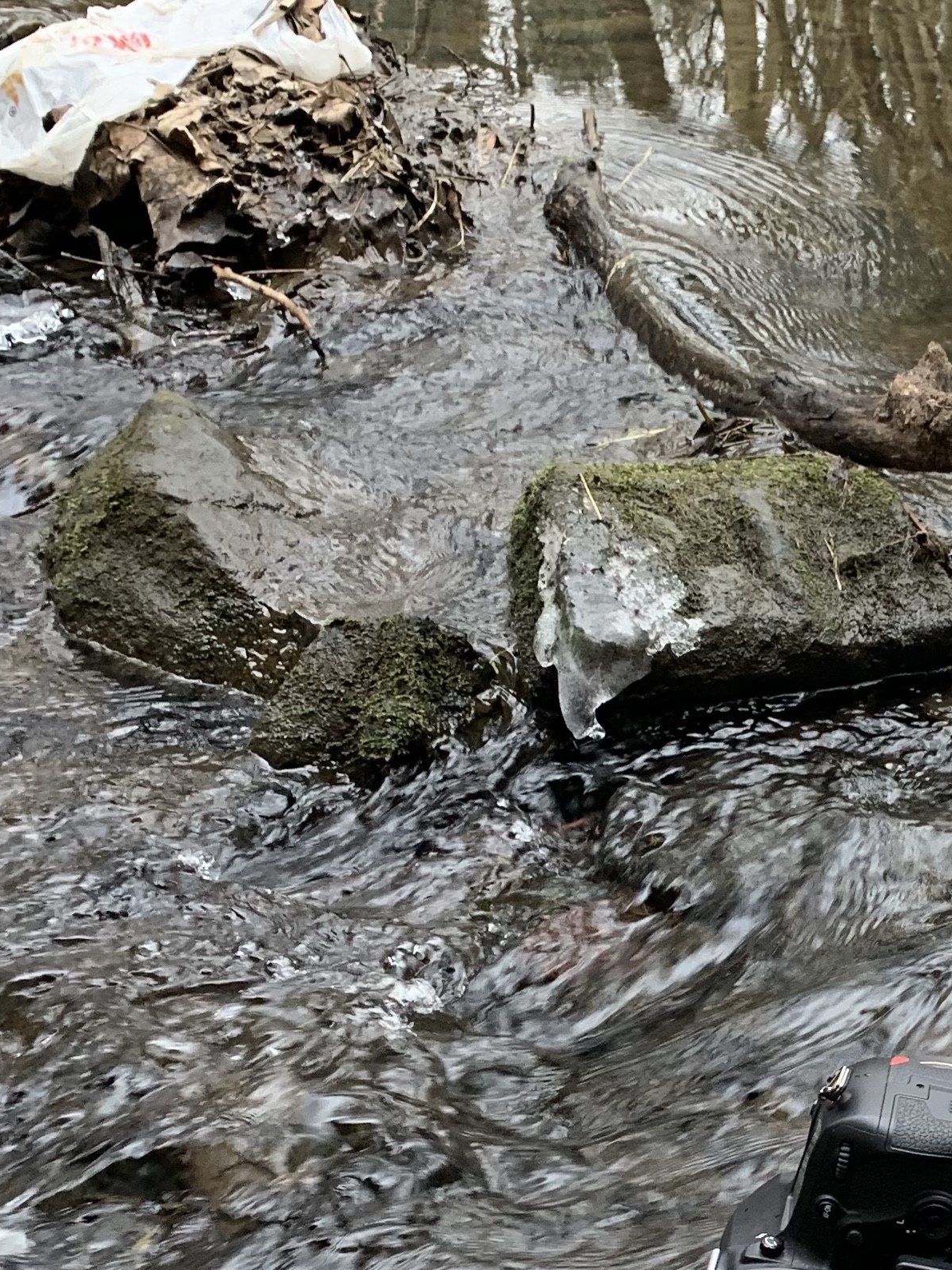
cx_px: 1206
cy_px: 998
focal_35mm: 66
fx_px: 2420
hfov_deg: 20.5
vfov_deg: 28.8
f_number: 1.8
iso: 100
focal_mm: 4.25
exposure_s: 1/98
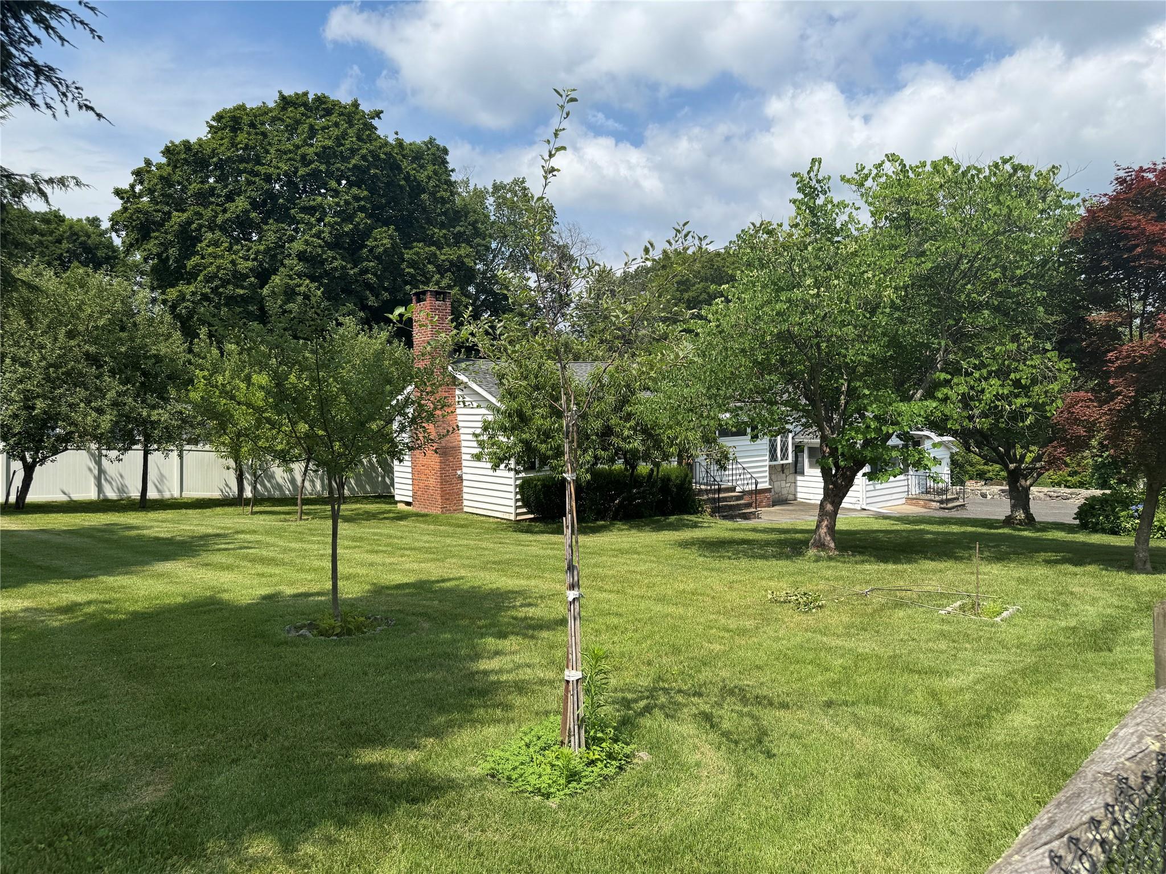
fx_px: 808
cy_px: 437
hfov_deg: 71.6
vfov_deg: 56.8
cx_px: 583
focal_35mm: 24
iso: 80
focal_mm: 6.76
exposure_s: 1/4049
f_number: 1.78
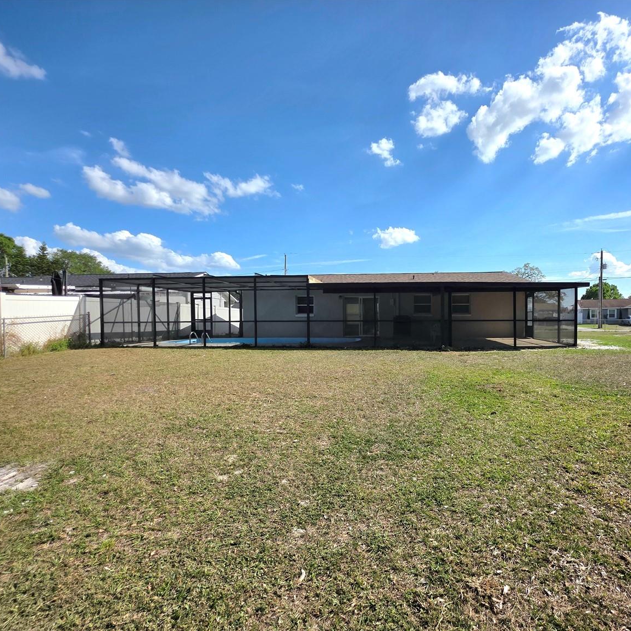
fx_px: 330
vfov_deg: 87.4
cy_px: 328
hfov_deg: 86.5
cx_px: 372
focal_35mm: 16
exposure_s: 1/3333
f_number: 1.9
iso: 40
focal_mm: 2.2
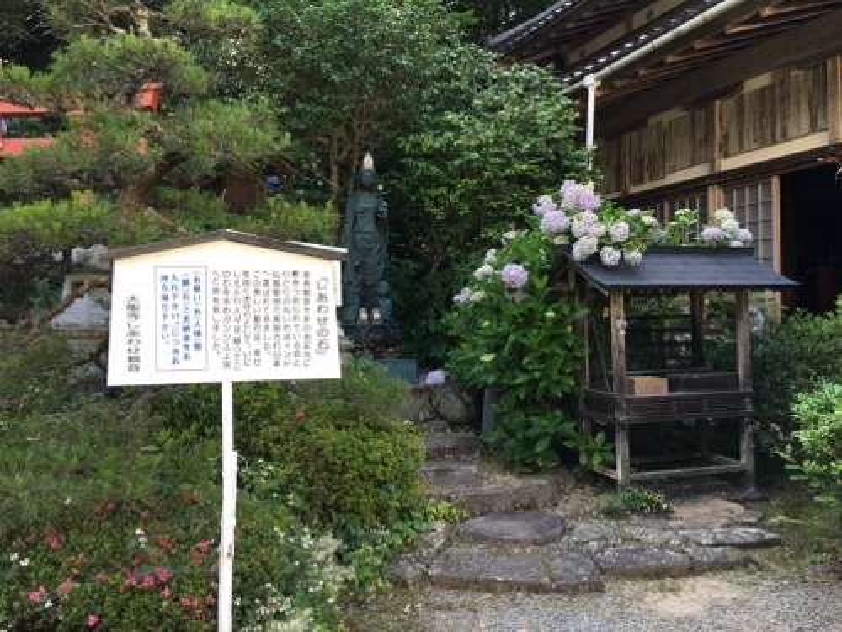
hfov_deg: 61.7
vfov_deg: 48.2
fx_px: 705
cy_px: 316
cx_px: 421
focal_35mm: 29
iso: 40
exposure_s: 1/120
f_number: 2.2
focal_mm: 4.15
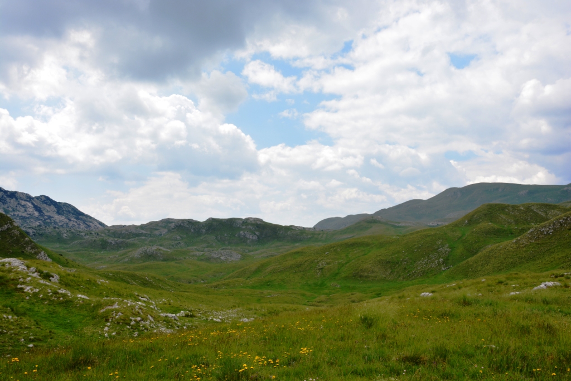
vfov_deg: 47.9
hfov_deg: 67.4
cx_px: 286
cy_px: 190
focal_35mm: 27
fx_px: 428
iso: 250
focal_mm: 18
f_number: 9
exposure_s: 1/250
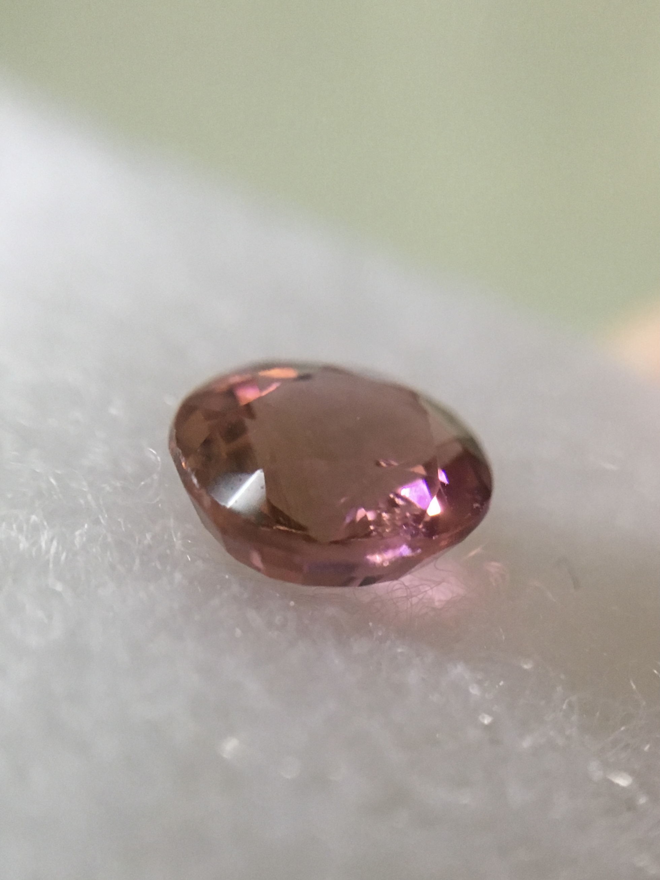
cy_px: 440
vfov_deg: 61.7
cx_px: 330
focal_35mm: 29
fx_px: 737
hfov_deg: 48.2
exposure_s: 1/33
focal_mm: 4.15
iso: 160
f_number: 2.2
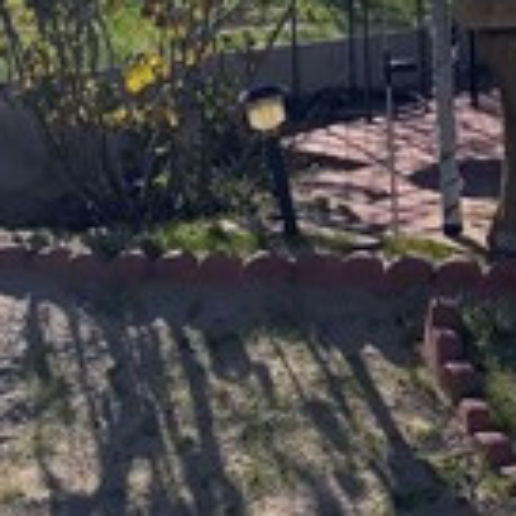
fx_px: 1686
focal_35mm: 100
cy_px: -72
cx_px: 417
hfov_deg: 17.2
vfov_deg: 16.8
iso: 50
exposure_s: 1/9709
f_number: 1.78
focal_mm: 6.76
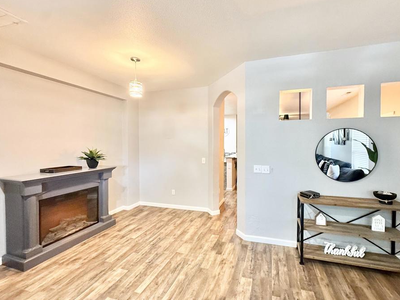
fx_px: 185
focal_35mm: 16
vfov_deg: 78.1
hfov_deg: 94.2
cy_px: 147
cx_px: 219
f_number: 2.2
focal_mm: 2.22
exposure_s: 1/60
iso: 320
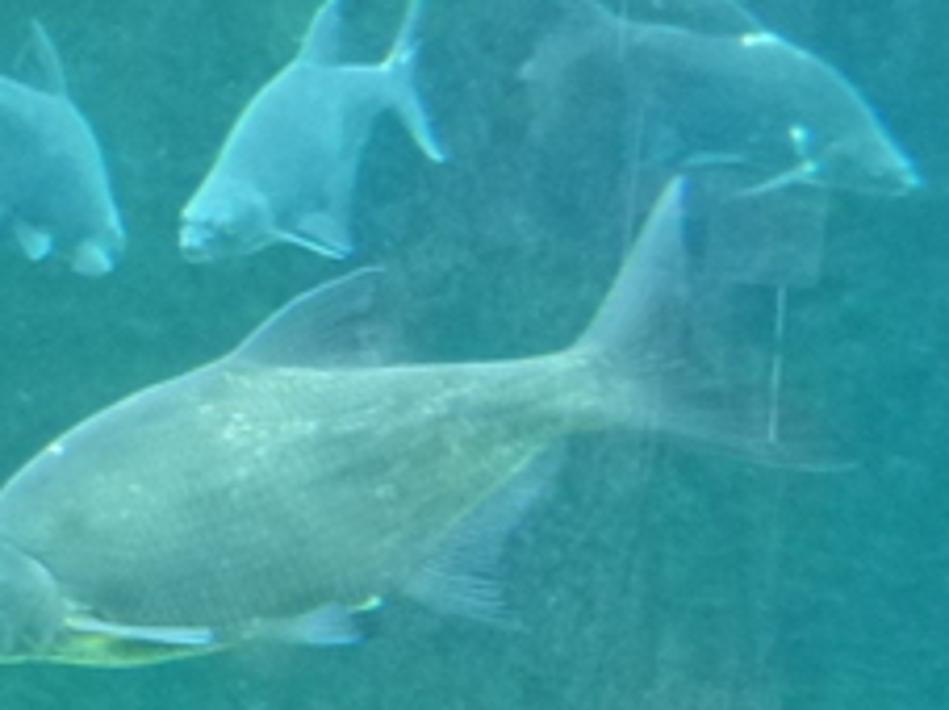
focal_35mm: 88
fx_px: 2411
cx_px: 406
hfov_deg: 22.2
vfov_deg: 16.3
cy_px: 781
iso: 400
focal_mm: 4.5
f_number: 3.1
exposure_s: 1/8
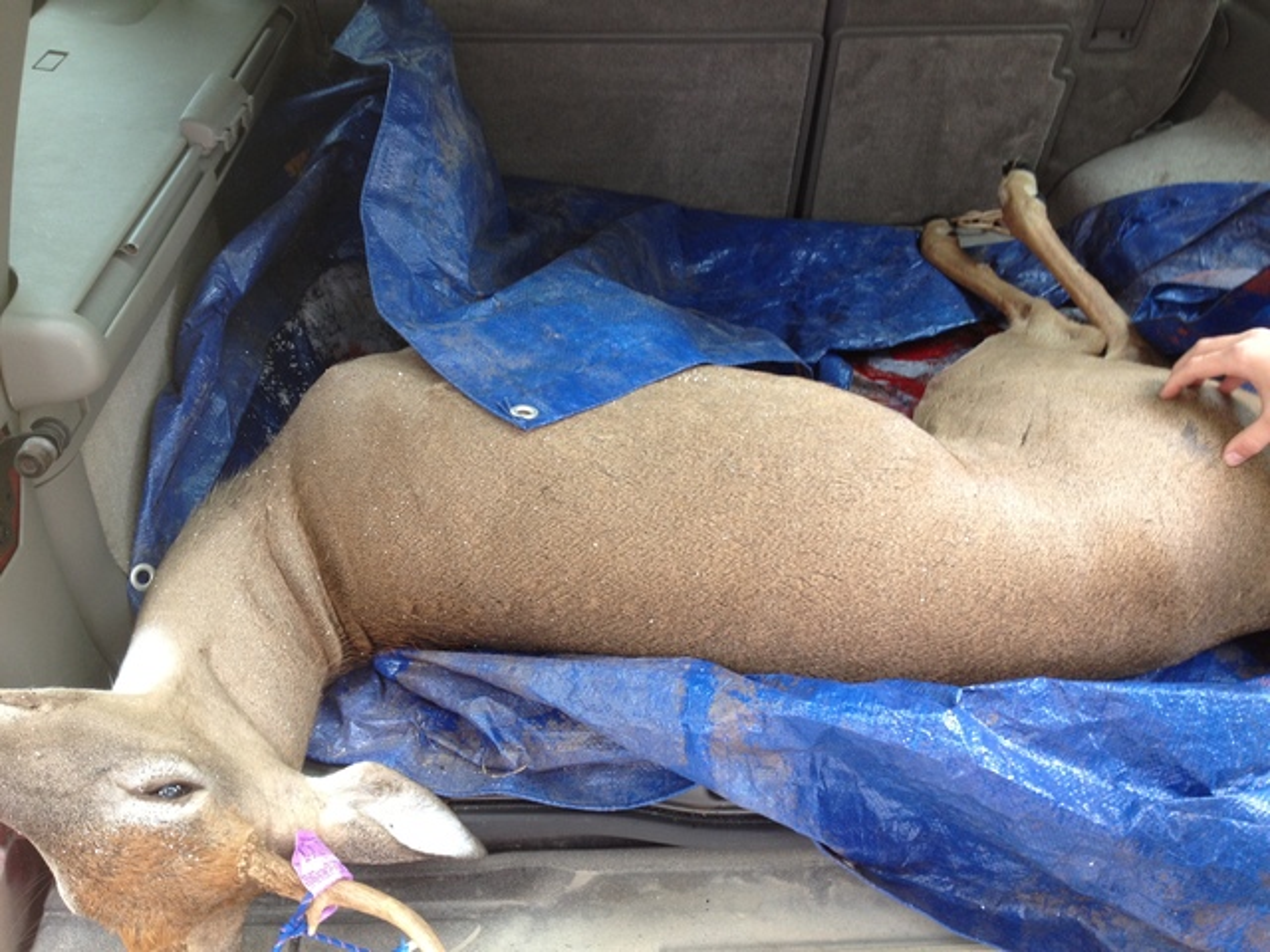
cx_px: 635
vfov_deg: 40.7
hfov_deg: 52.6
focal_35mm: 35
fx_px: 1284
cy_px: 476
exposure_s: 1/20
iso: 50
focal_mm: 4.28
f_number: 2.4
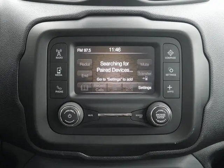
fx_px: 324
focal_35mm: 50
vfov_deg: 29.1
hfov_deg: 38.2
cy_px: 84
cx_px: 112
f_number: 5.3
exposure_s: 1/60
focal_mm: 25
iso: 2000
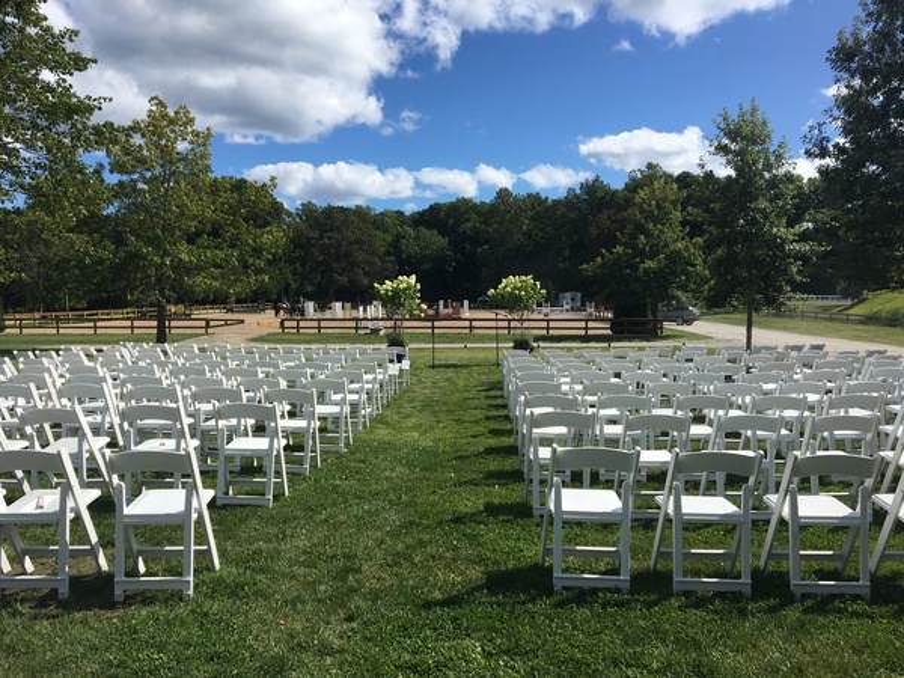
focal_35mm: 29
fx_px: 757
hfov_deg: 61.7
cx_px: 452
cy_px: 339
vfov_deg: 48.2
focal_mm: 4.15
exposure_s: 1/2653
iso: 25
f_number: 2.2
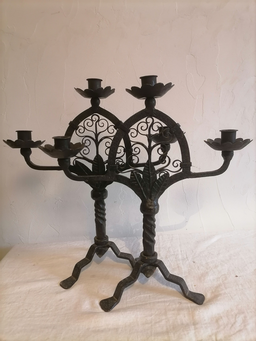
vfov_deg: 67.3
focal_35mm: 26
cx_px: 128
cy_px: 170
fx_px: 256
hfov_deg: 53.1
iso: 250
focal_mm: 5.4
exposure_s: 1/33.3
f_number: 1.8
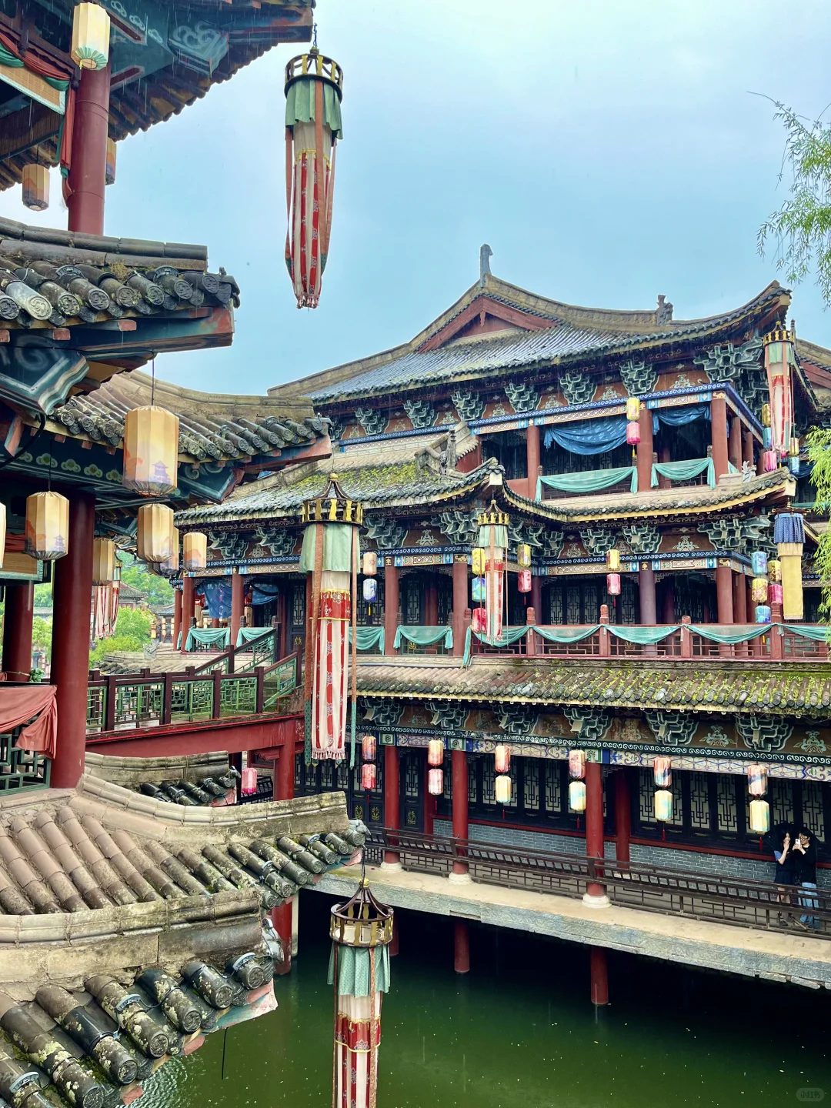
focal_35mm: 26
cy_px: 554
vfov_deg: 67.3
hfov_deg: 53.1
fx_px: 832
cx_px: 416
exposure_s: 1/121
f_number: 1.6
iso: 80
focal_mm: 5.1
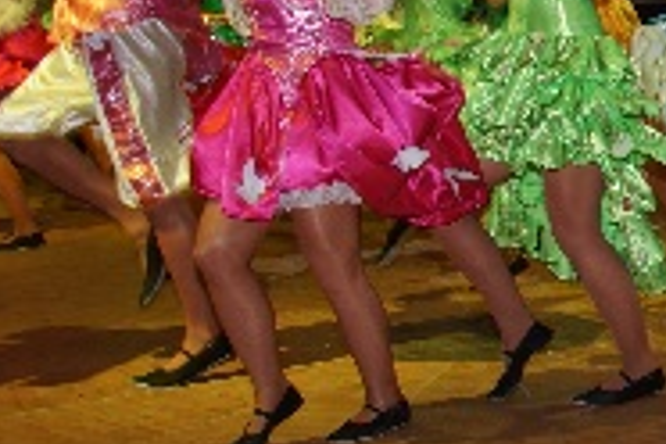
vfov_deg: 15.4
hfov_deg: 20.0
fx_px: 1609
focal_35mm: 87
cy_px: -4
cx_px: 1010
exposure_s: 1/60
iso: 320
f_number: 4
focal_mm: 18
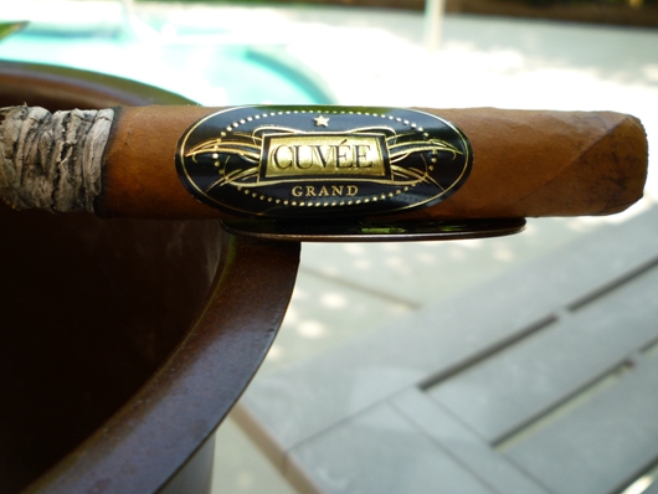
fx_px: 666
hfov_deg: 52.5
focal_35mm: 35
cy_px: 199
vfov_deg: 40.6
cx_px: 287
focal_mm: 5.2
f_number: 3.3
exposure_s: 1/125
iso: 80
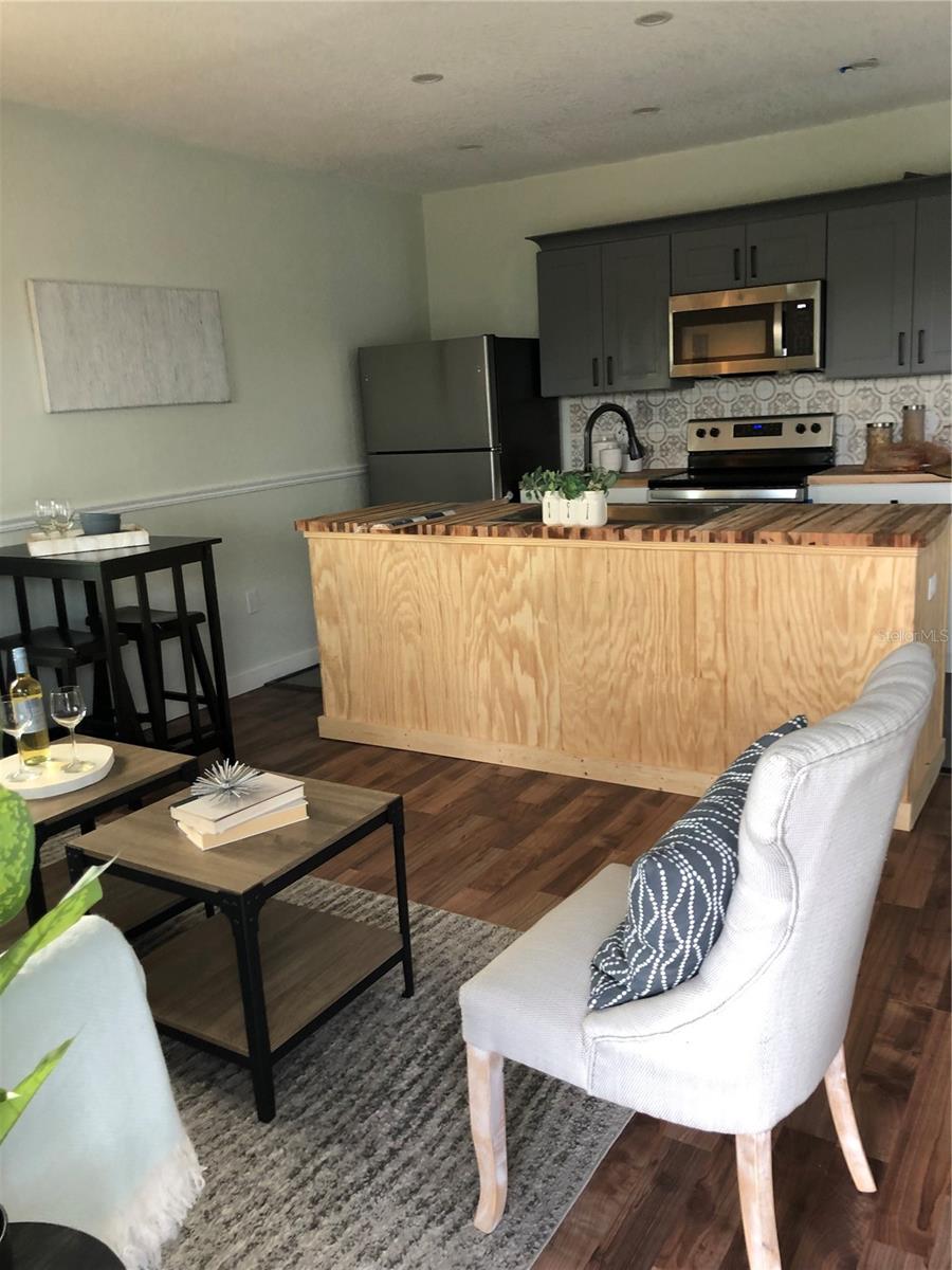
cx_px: 476
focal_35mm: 28
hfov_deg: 49.7
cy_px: 635
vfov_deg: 63.4
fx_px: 1027
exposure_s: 1/15
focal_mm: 3.99
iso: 40
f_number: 1.8
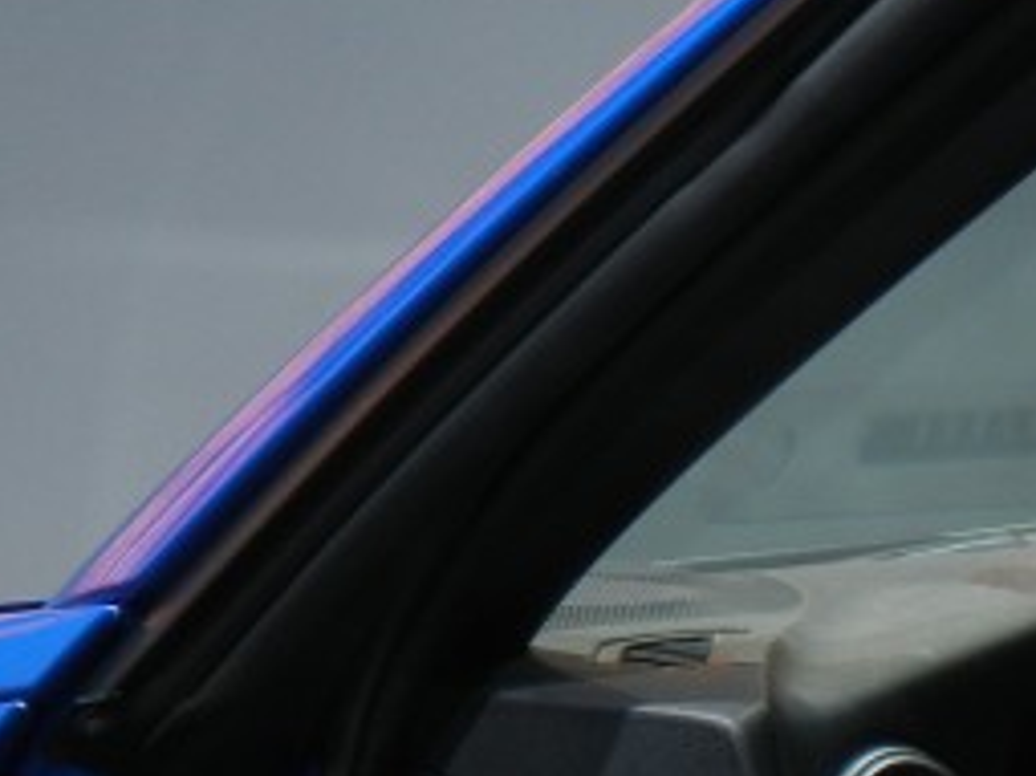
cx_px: 1101
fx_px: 12504
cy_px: 1093
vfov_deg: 3.5
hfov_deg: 4.7
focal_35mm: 418
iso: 200
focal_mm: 24
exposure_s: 1/60
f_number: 4.6
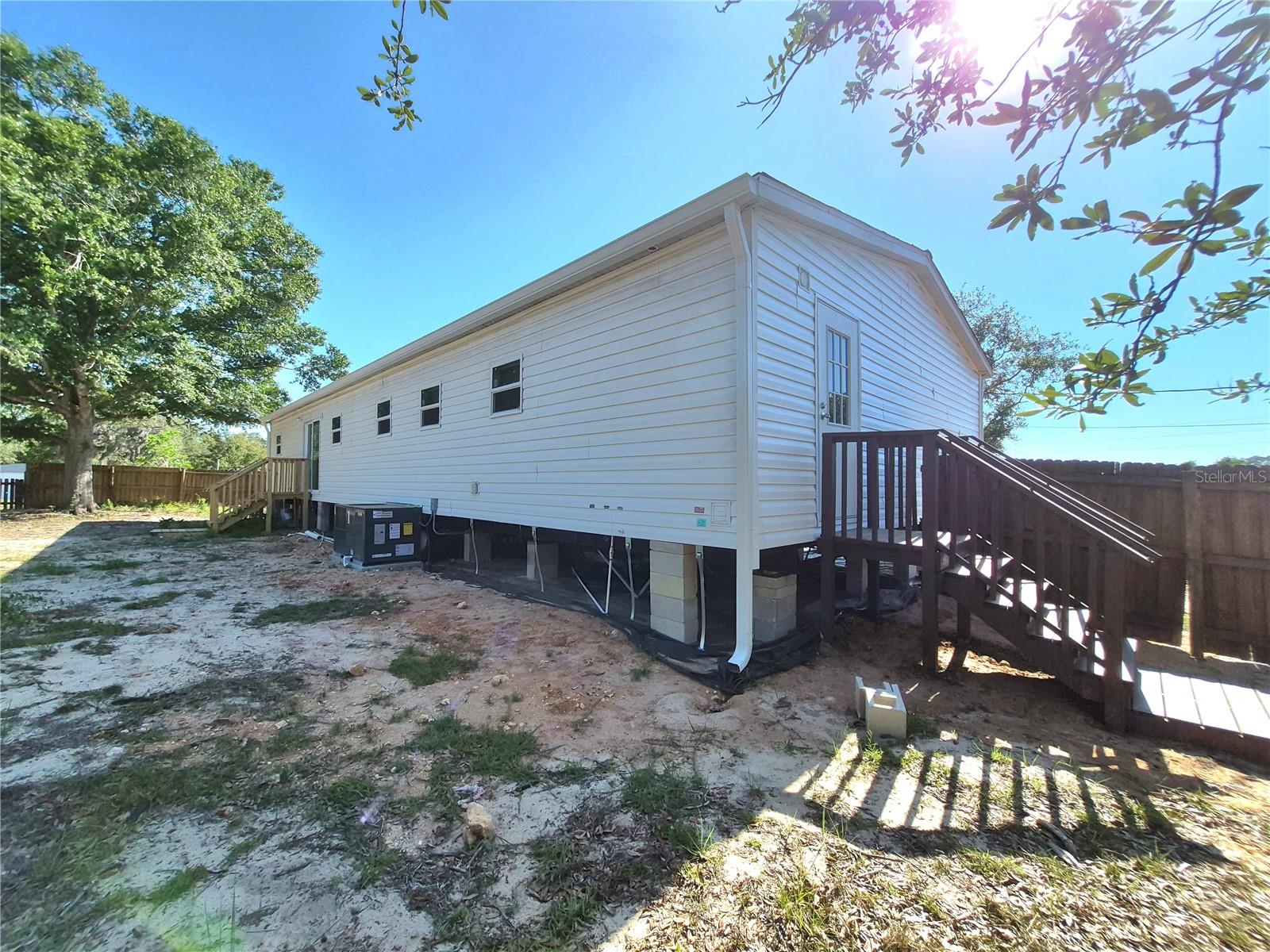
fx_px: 477
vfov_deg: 89.9
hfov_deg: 106.2
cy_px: 476
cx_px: 635
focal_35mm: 13
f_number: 2.2
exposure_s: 1/2500
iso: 40
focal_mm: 1.74
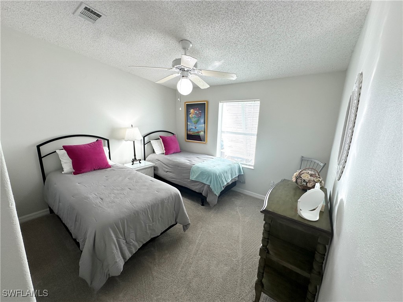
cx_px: 202
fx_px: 163
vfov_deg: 85.7
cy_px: 151
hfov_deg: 102.1
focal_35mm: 14
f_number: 2.2
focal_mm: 2.22
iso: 64
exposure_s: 1/120
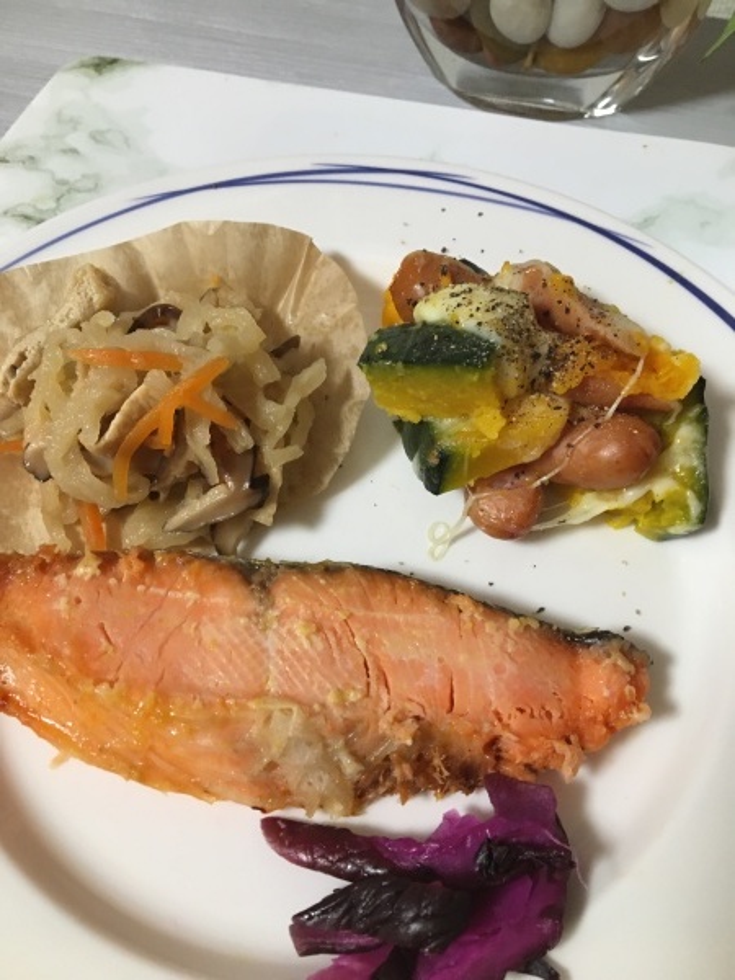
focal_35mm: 29
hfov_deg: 48.2
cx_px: 368
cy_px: 490
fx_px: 821
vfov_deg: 61.7
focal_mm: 4.15
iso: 160
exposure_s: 1/30
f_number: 2.2
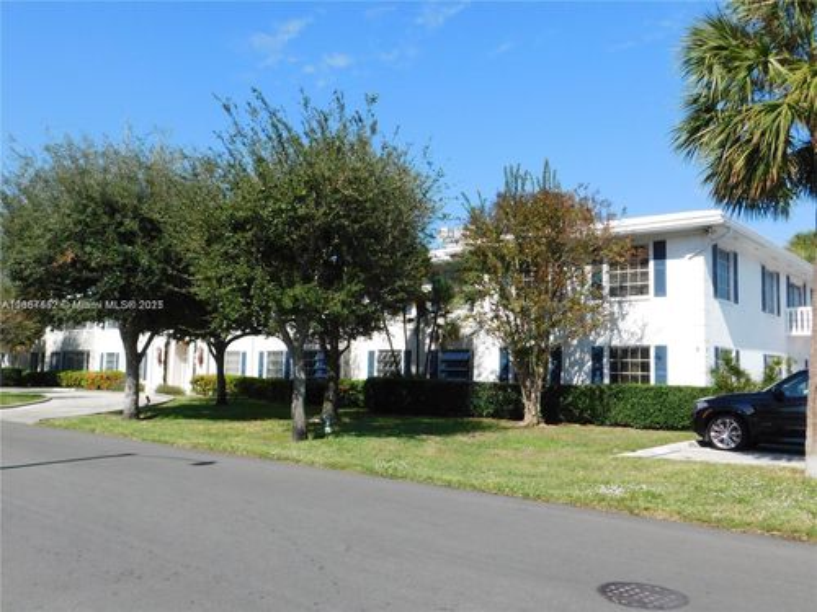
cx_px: 408
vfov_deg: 46.8
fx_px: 708
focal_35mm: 30
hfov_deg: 60.0
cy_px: 306
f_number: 3.2
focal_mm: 5.3
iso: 125
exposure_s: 1/1250
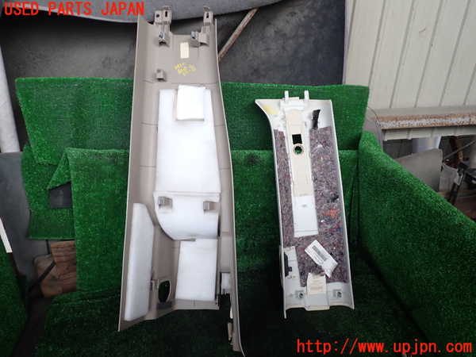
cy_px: 178
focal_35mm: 30
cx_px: 238
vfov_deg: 46.8
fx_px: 413
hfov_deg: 60.0
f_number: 2.3
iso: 125
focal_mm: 5.4
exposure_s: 1/60
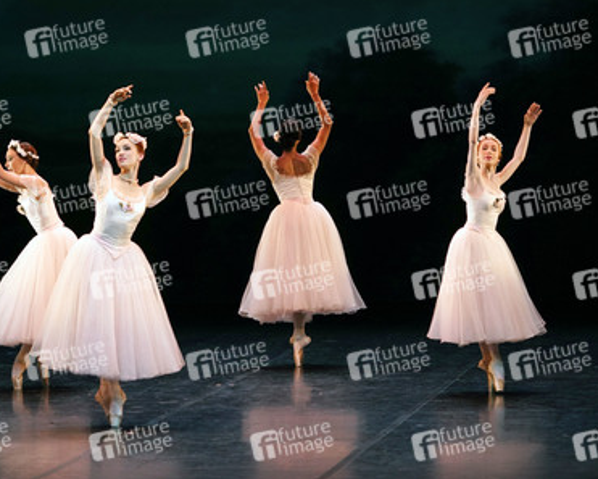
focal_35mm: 228
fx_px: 4036
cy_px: 240
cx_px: 249
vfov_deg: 6.8
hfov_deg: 8.5
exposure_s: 1/250
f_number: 6.3
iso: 6400
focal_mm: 200
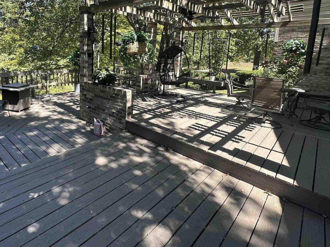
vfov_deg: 62.0
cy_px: 84
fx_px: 200
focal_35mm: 21
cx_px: 120
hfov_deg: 77.3
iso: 40
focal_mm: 2.22
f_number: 2.2
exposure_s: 1/234
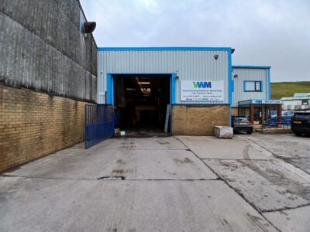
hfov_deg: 91.0
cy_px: 116
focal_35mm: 17
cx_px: 155
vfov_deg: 74.7
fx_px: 152
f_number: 2.2
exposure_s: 1/219
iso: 50
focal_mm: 1.4
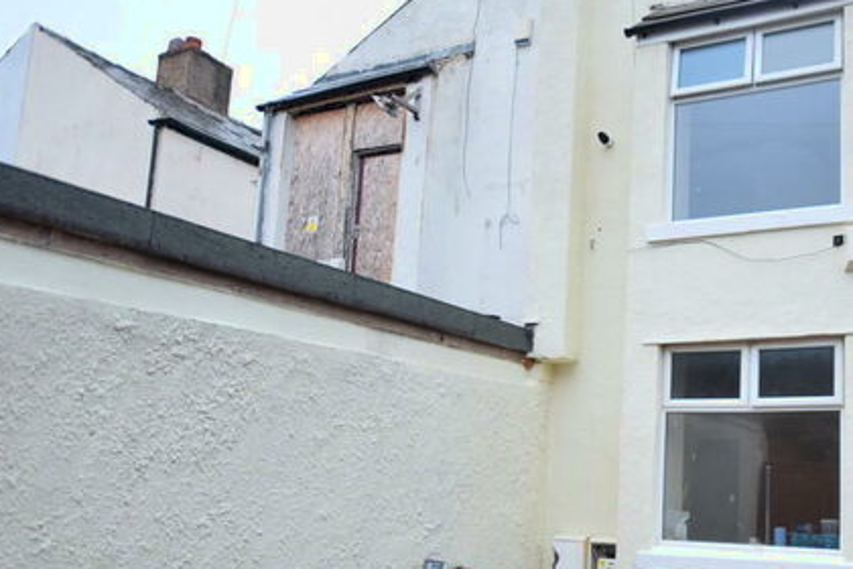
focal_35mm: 25
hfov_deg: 64.4
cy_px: 383
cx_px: 697
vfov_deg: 50.3
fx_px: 592
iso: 100
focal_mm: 10
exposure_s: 1/60
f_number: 3.5
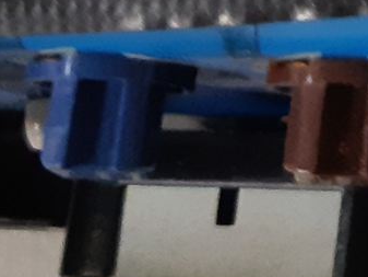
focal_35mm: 158
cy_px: -362
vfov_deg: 8.6
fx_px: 1680
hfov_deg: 10.7
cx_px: 871
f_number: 1.7
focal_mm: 3.93
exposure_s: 1/60
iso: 250
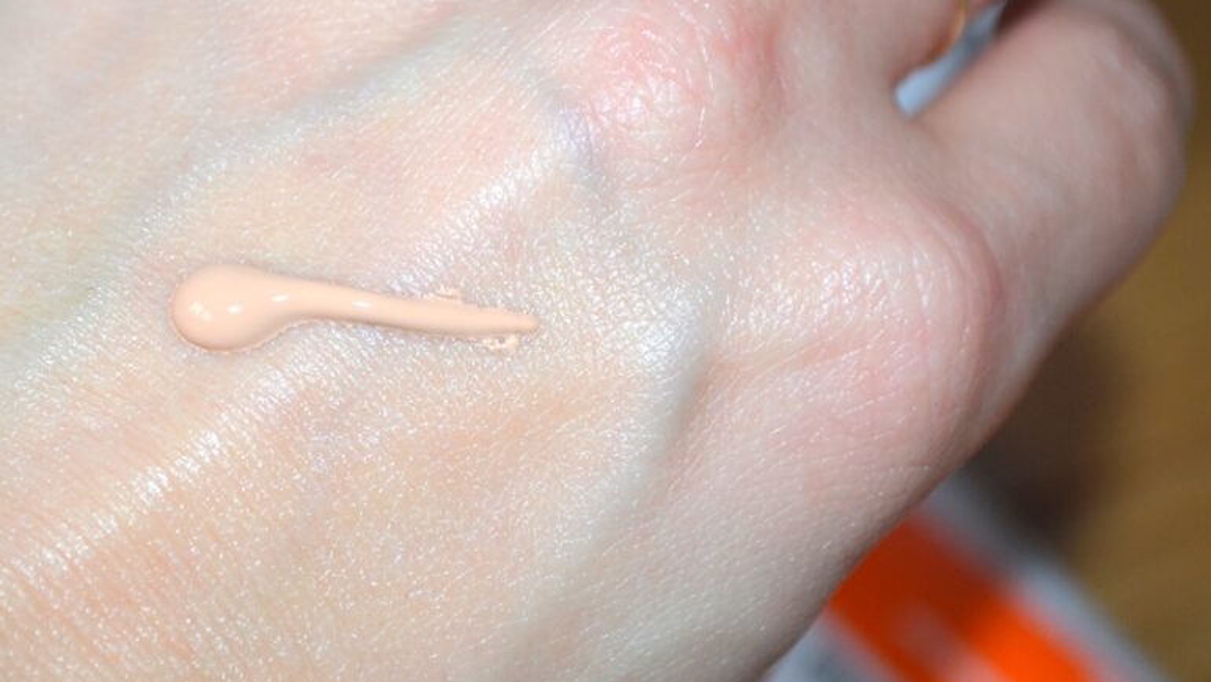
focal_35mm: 100
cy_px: 244
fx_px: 3212
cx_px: 503
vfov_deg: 12.1
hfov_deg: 21.3
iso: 560
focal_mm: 48
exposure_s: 1/60
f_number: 5.6
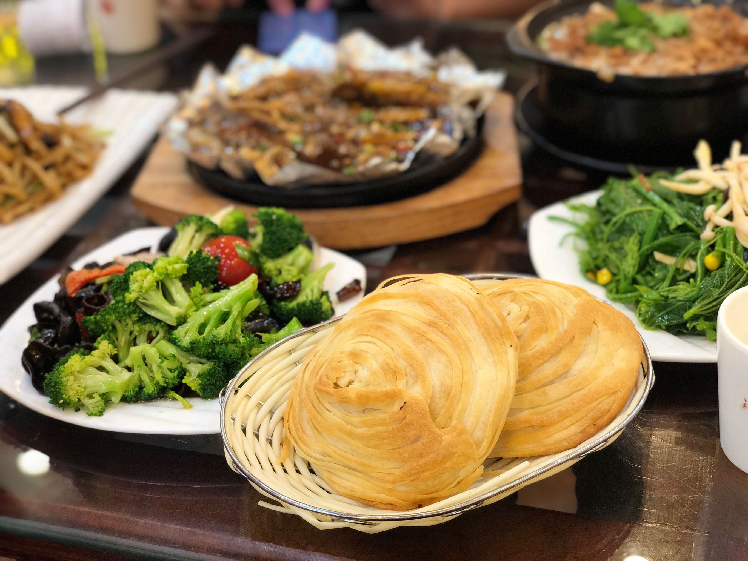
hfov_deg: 36.8
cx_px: 374
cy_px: 280
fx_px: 1124
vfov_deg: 28.0
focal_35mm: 52
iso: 100
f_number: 2.4
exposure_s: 1/33
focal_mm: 6
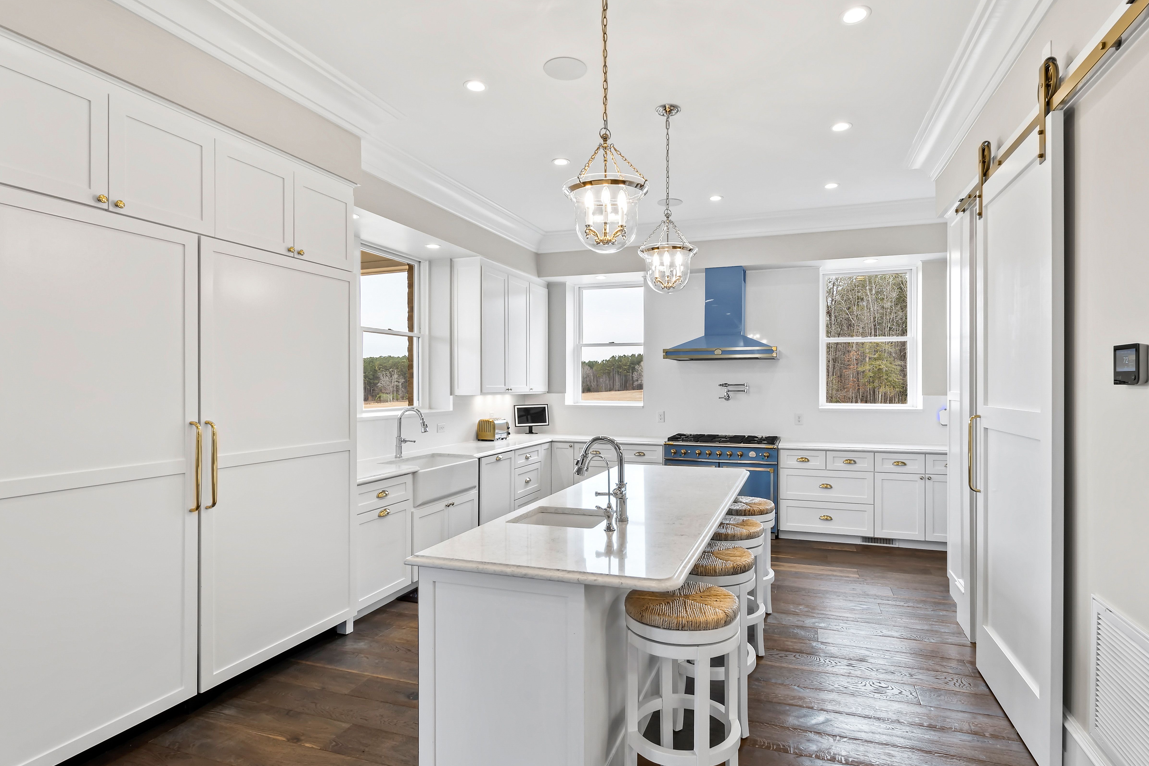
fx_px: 543
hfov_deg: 93.3
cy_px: 389
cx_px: 578
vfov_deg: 70.4
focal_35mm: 17
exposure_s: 1/2.5
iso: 100
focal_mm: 10
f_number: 8
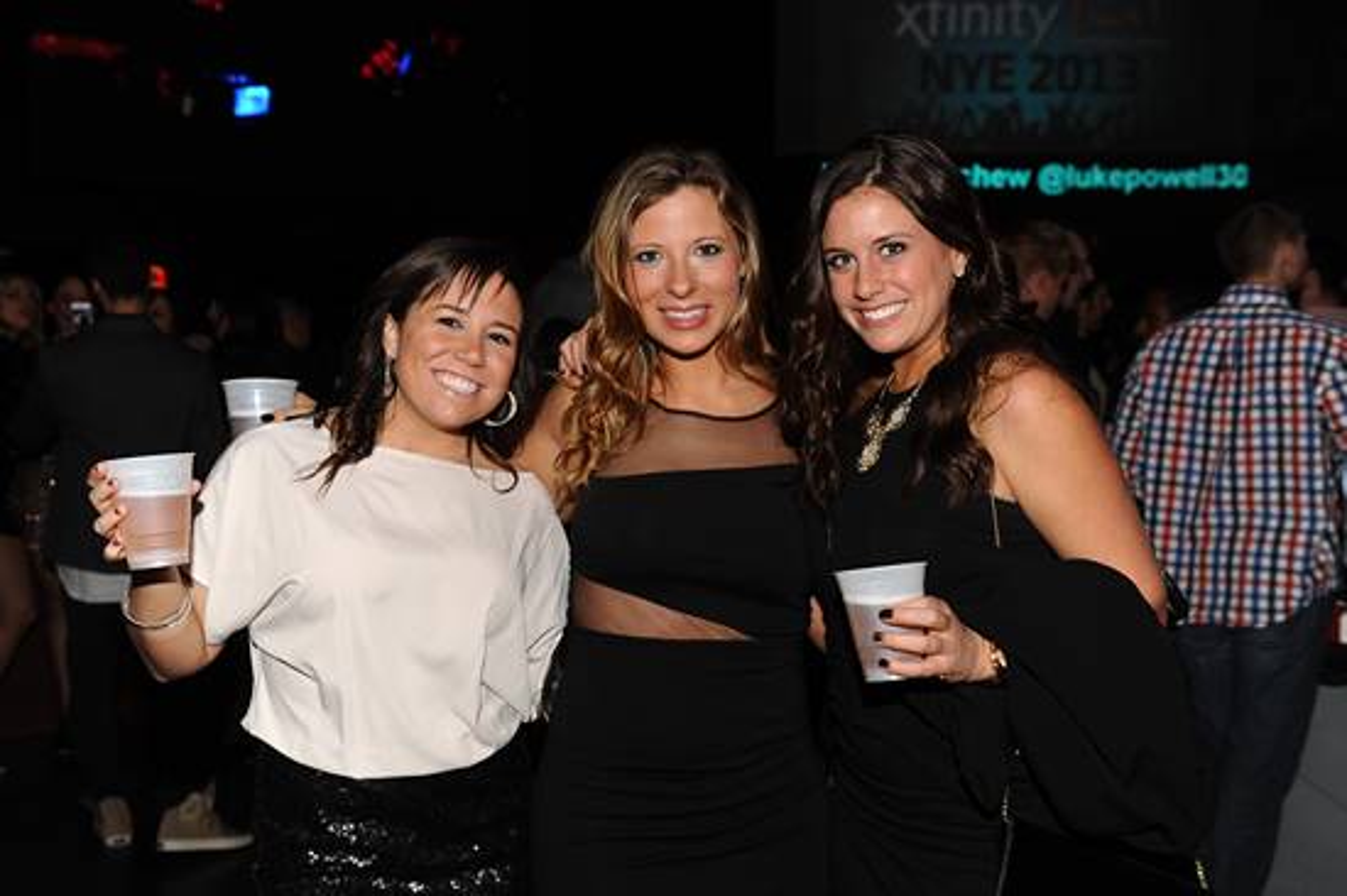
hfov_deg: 44.5
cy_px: 448
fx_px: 1645
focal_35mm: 44
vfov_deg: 30.5
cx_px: 674
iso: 800
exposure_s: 1/250
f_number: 4.8
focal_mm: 44
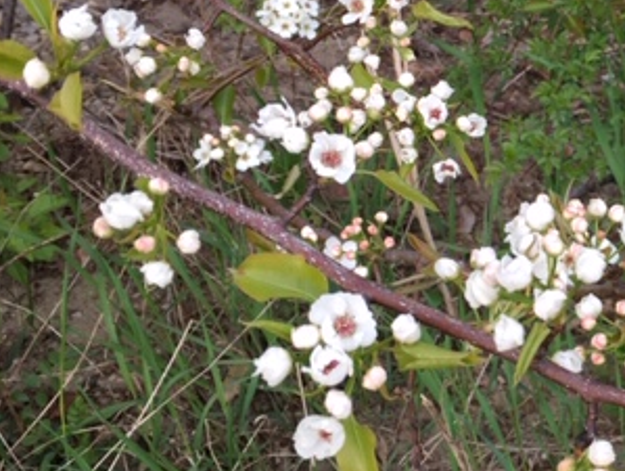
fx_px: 1121
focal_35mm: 62
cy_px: 184
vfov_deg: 23.7
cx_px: 635
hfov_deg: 29.0
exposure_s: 1/120
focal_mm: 4.15
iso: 40
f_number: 2.2
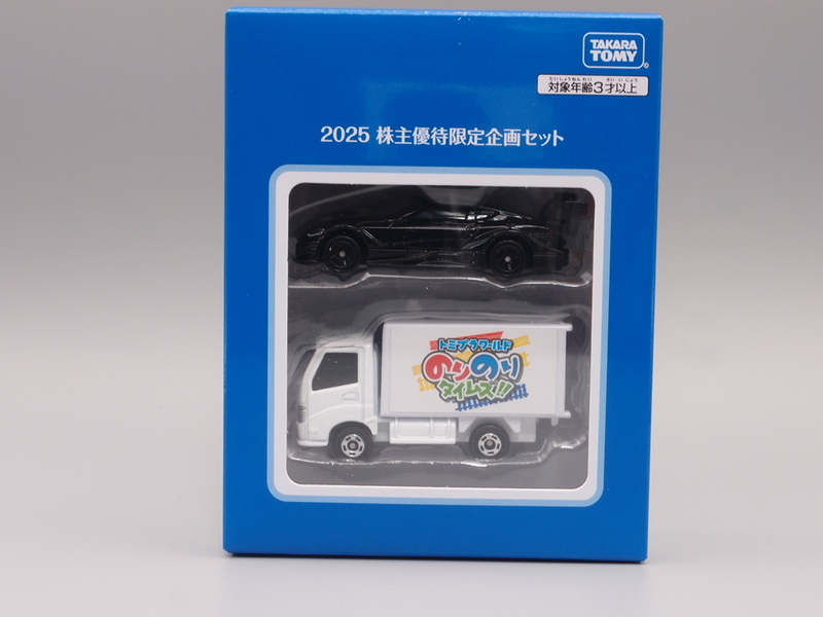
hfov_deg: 27.4
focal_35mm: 71
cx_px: 412
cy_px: 308
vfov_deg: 20.7
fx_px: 1688
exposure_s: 1/4
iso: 100
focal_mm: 15.27
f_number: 8
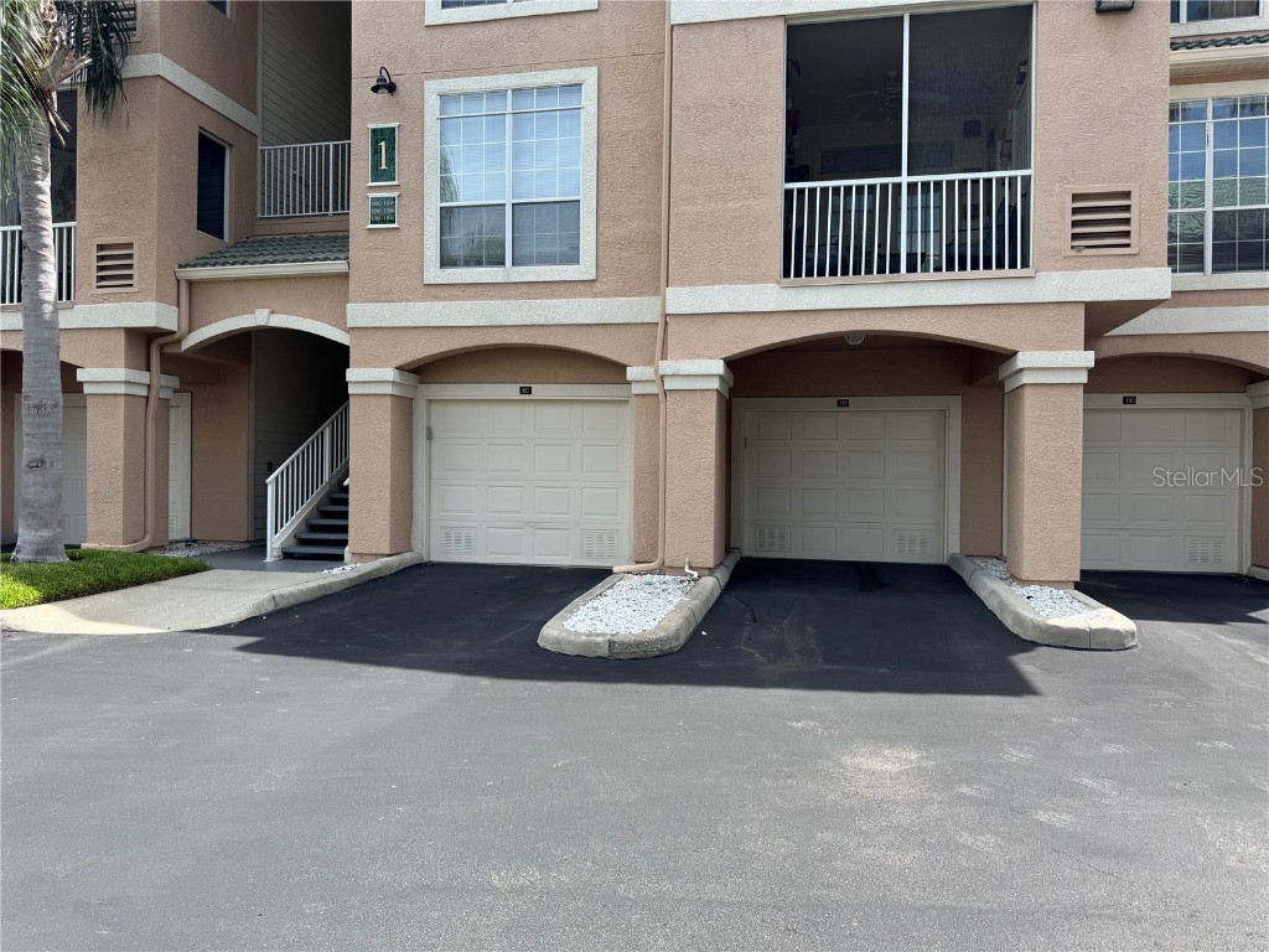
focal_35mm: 24
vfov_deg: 56.8
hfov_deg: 71.6
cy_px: 476
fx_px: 880
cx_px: 634
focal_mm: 6.76
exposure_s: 1/1869
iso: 80
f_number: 1.78
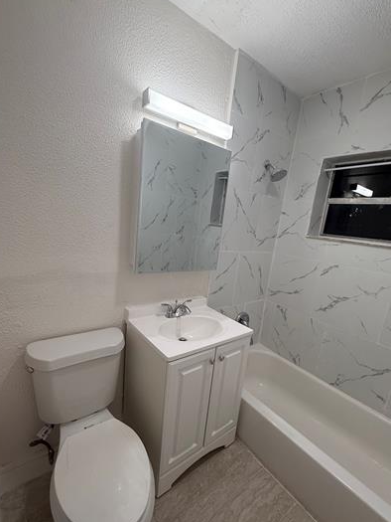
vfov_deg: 94.4
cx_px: 194
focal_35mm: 16
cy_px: 274
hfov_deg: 78.1
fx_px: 241
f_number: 2.2
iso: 100
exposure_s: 1/120
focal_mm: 2.22
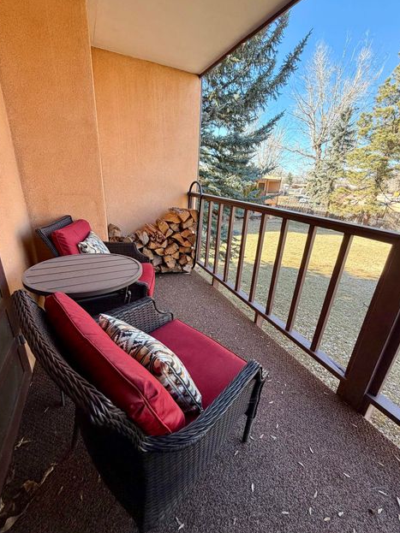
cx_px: 201
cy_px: 269
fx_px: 231
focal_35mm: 15
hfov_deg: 81.7
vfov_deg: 98.2
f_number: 2.2
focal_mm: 2.22
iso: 64
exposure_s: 1/121
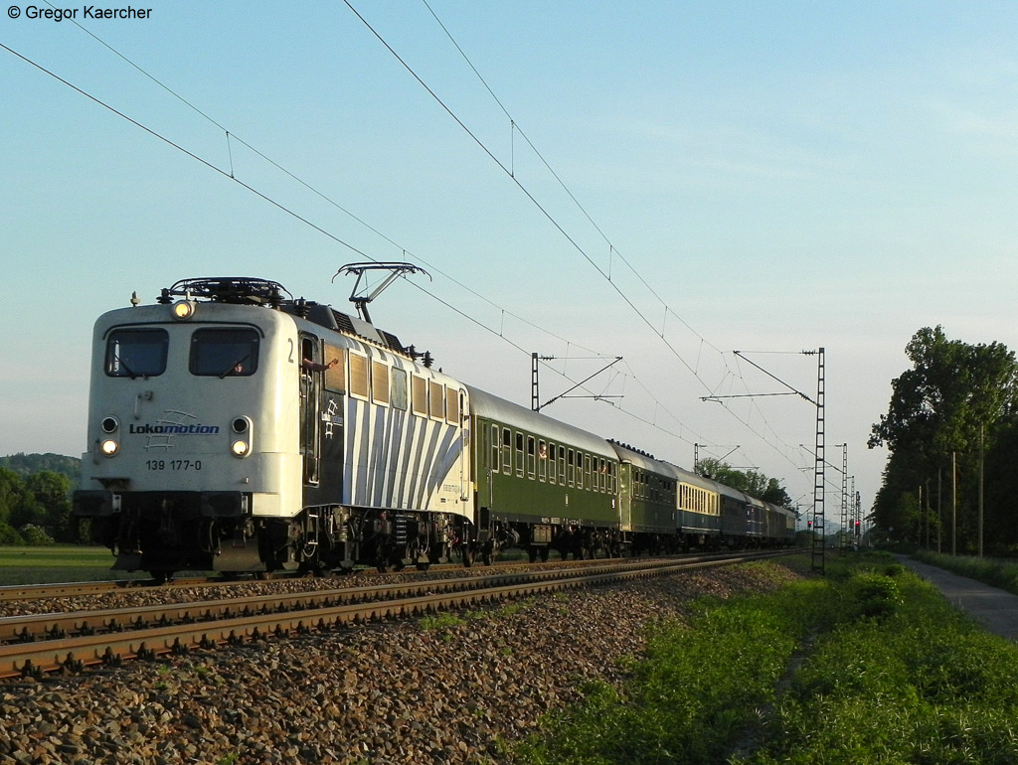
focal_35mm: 66
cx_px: 509
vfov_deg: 22.3
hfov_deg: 29.4
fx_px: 1943
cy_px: 382
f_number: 5
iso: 200
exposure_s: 1/500
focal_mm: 11.8
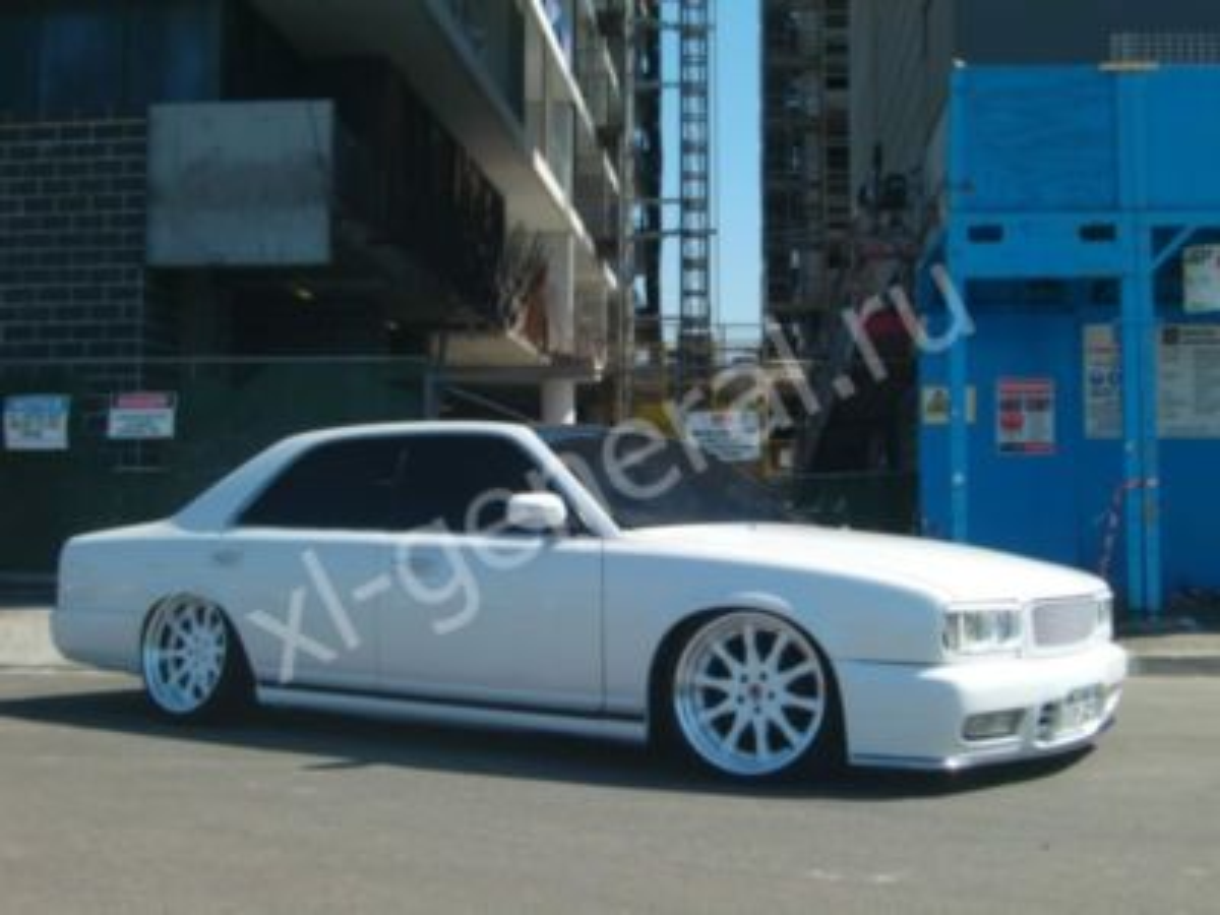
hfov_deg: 41.2
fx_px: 1621
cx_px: 610
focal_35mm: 46
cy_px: 458
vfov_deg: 31.5
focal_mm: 8.2
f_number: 3.3
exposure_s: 1/800
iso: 64
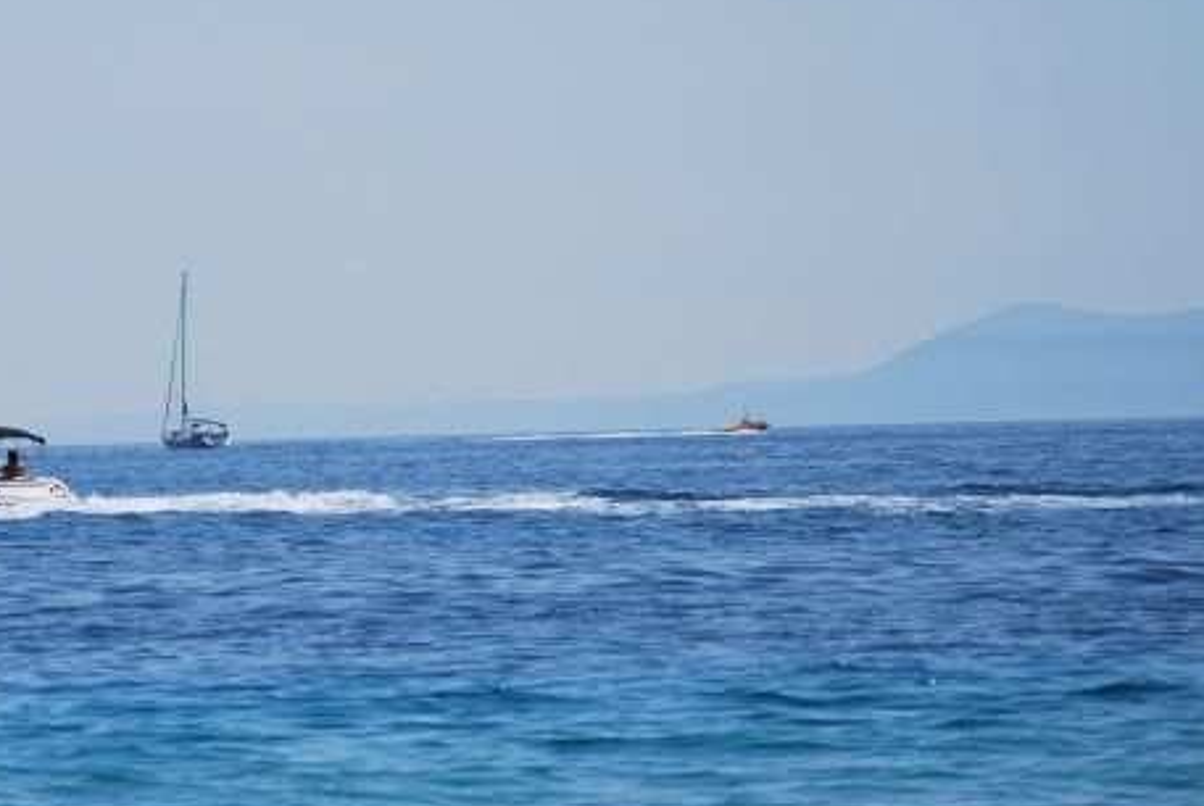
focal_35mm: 276
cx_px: 261
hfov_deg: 7.4
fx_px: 9238
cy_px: 287
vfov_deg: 5.0
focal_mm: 105
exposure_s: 1/640
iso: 100
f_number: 6.3
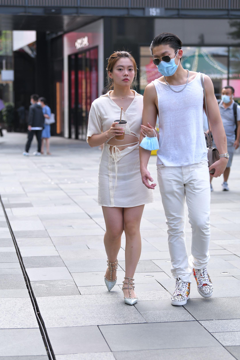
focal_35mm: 91
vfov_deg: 22.4
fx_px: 910
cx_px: 120
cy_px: 183
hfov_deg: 15.0
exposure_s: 1/640
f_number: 3.5
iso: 500
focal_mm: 86
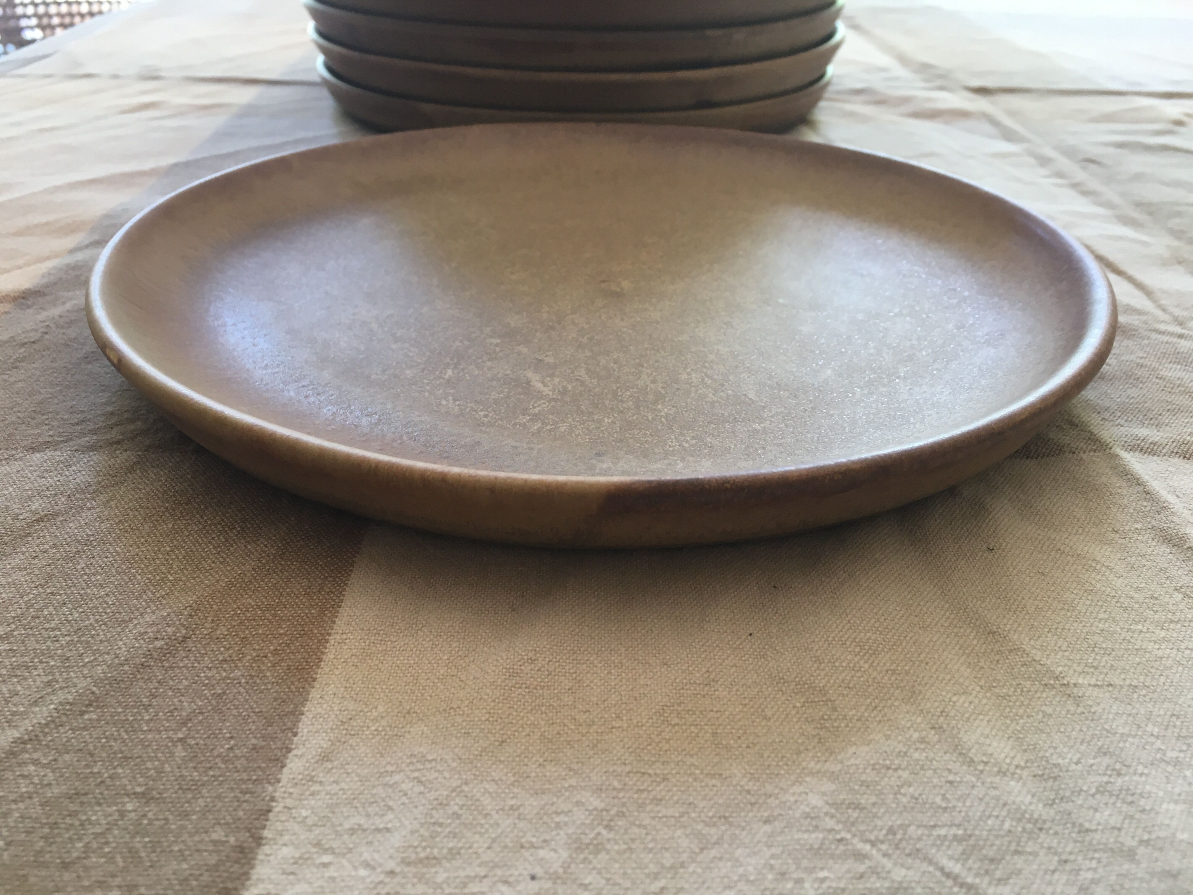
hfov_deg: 61.7
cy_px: 448
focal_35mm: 29
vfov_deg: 48.2
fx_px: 999
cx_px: 596
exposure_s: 1/33
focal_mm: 4.15
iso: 40
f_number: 2.2
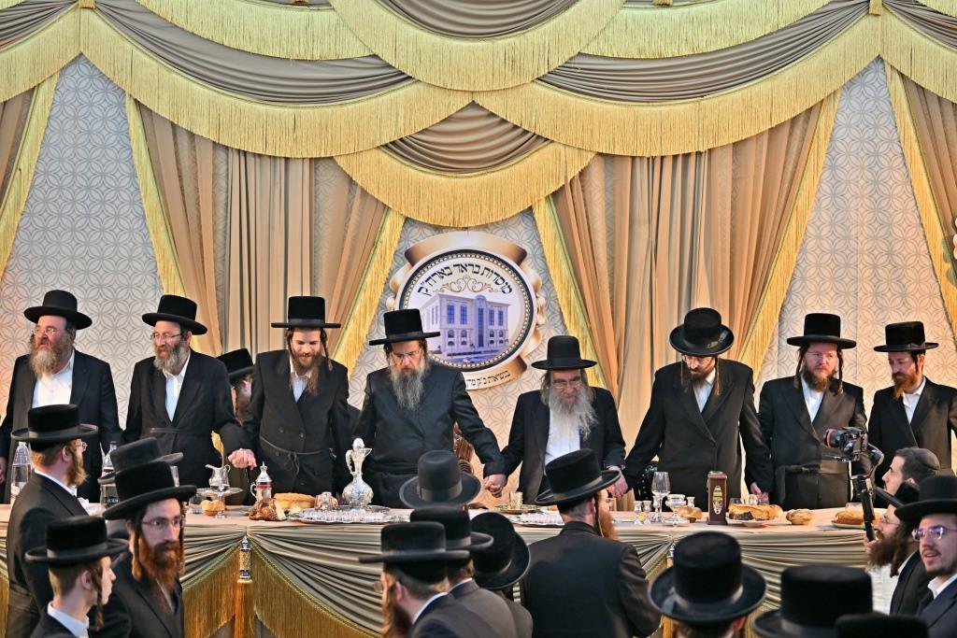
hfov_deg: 28.8
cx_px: 478
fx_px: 1861
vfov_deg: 19.5
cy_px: 319
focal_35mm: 70
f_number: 2.8
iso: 320
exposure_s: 1/160
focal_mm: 70
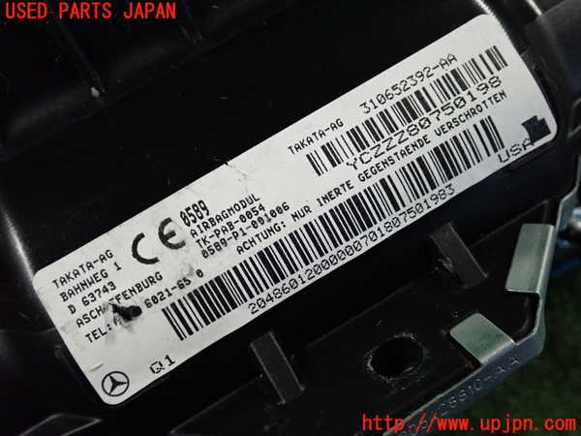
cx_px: 290
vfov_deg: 37.7
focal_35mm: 38
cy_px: 218
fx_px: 638
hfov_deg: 49.0
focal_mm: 6.83
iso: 1250
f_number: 2.7
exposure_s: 1/125
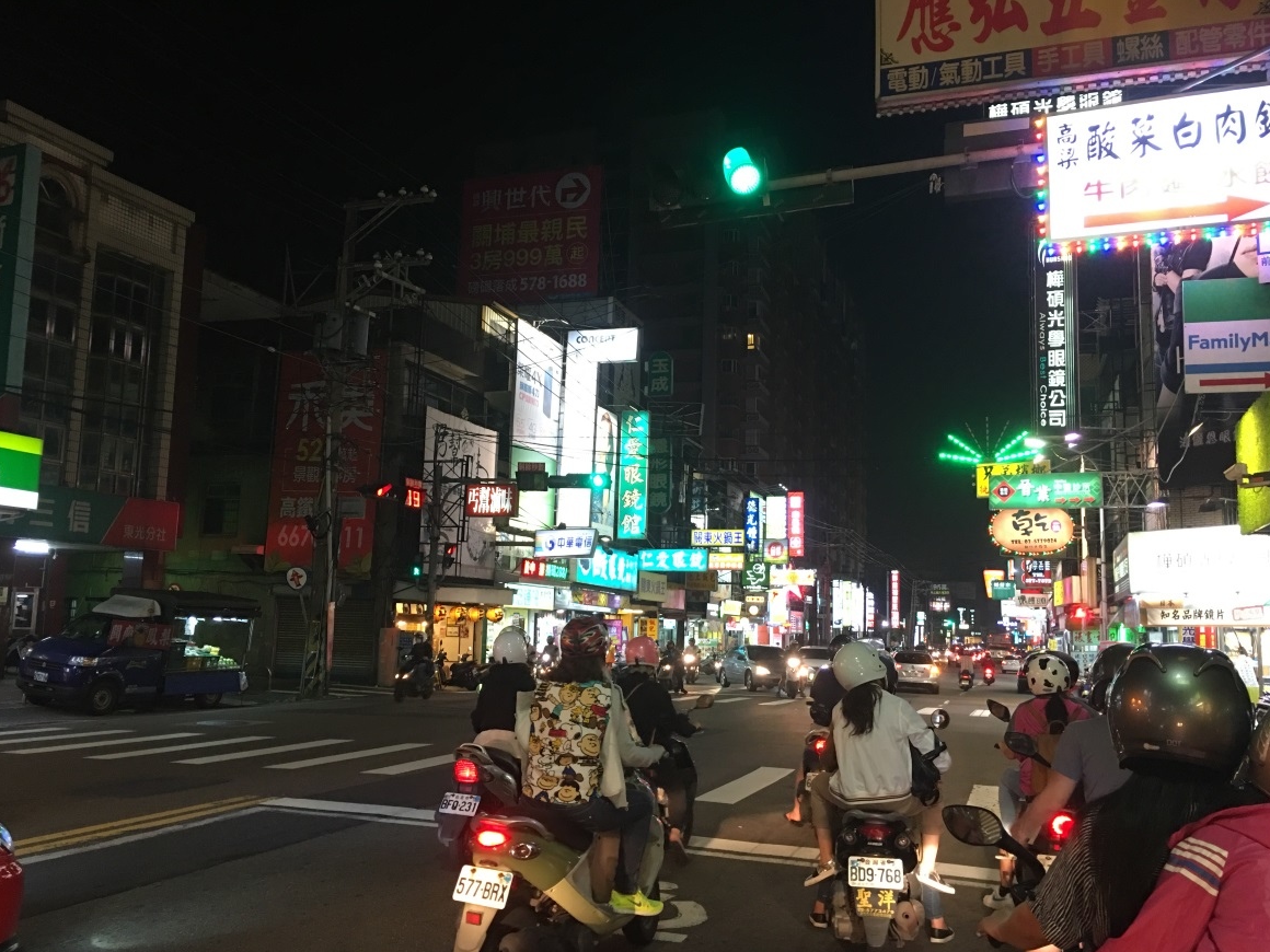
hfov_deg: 60.0
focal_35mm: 30
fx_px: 1101
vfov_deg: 46.8
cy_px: 490
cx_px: 635
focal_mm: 4.15
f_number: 2.2
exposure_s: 1/15
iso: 100
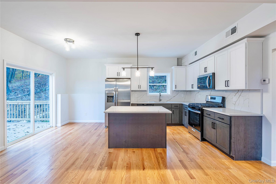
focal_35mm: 16
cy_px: 92
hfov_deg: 96.7
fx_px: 123
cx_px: 138
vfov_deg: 73.7
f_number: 8
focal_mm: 16
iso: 200
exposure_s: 1/50
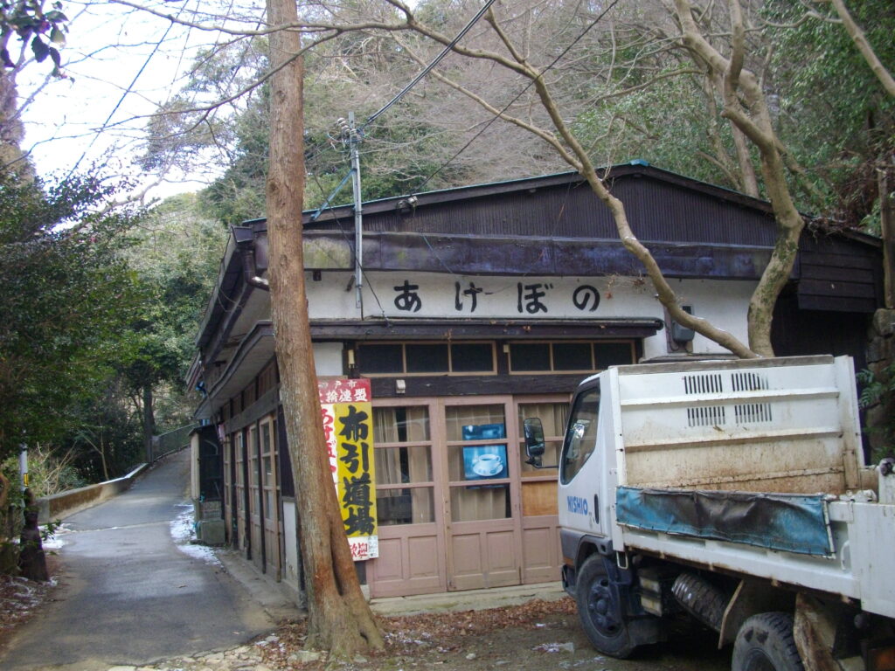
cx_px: 448
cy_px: 336
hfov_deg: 50.1
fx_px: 957
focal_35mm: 37
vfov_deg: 38.7
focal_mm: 6.2
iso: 191
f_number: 2.8
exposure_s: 1/125
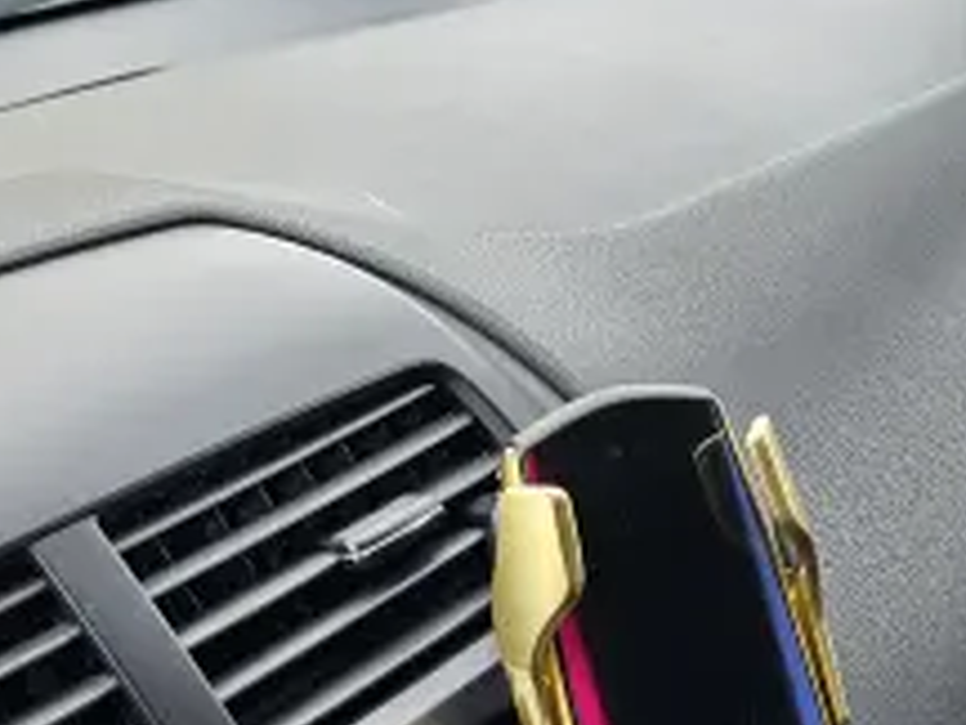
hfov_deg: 28.0
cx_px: 760
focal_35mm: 68
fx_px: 1898
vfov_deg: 21.6
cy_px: 349
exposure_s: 1/136
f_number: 1.8
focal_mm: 5.4
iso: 25
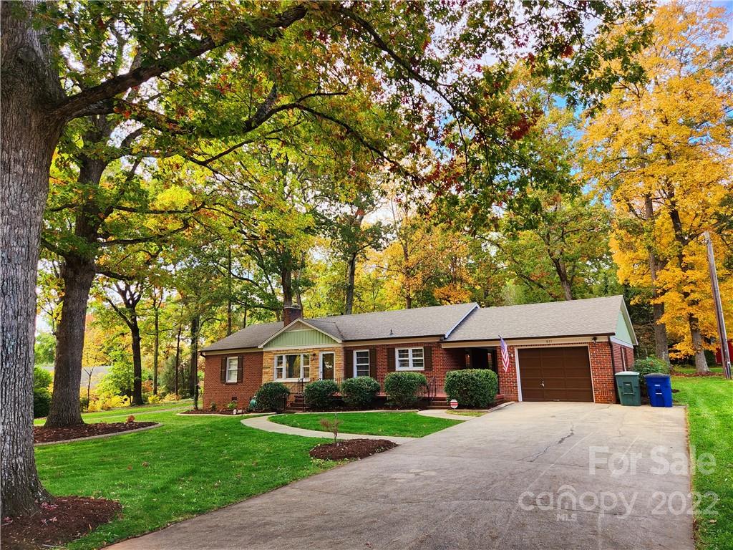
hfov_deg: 73.9
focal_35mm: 23
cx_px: 366
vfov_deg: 58.9
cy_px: 275
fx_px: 487
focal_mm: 5.4
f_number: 1.8
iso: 20
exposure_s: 1/182
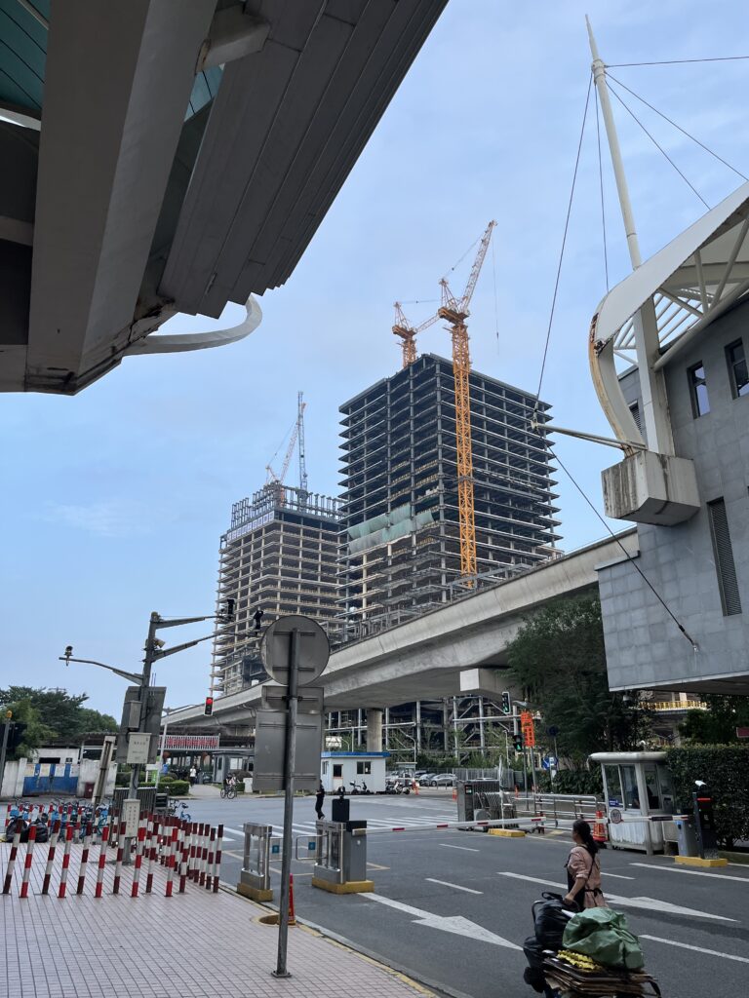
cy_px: 499
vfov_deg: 67.3
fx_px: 750
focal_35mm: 26
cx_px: 374
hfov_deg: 53.1
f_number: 1.6
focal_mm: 5.1
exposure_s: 1/833
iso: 50
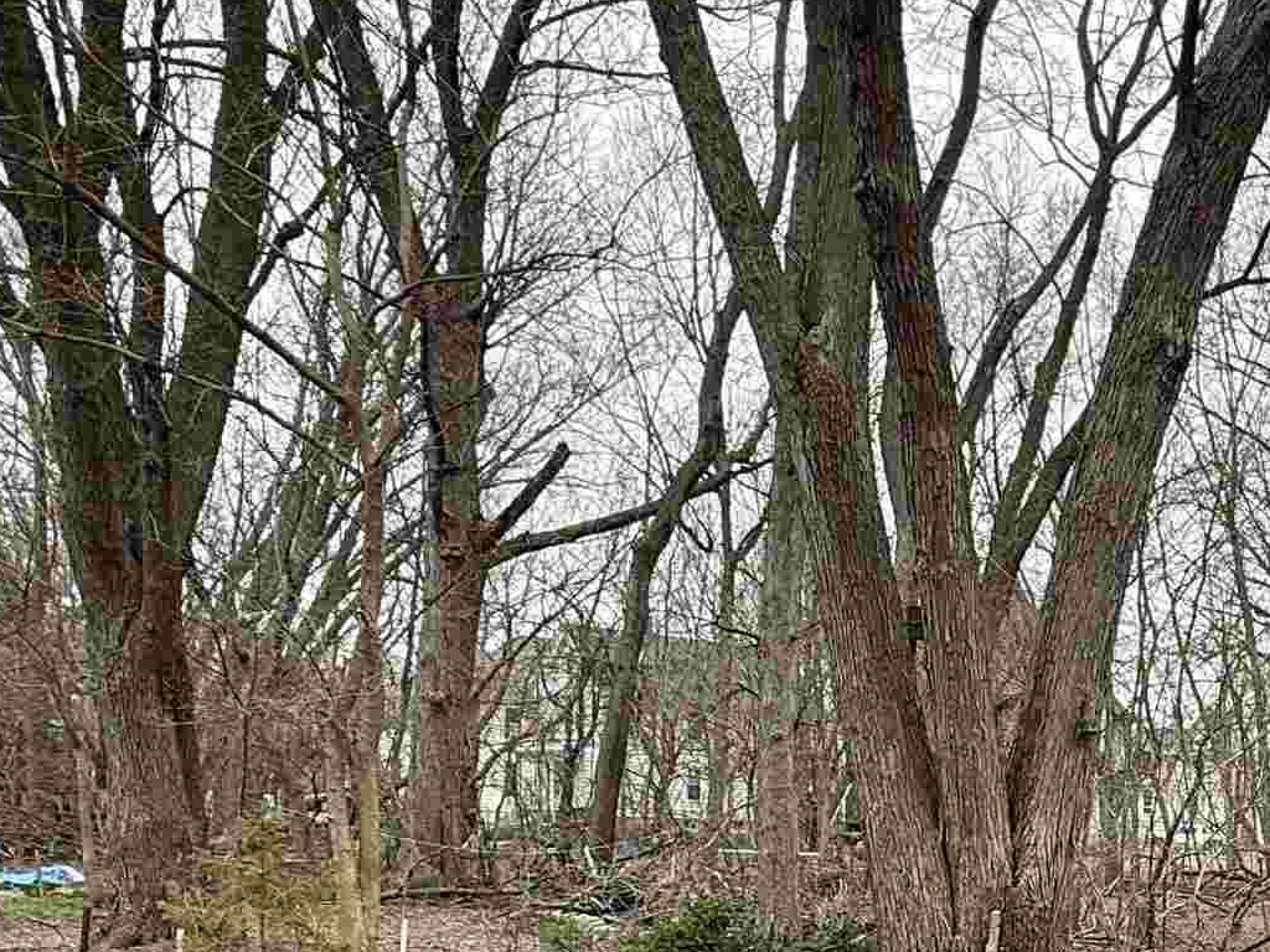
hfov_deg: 40.0
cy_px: 937
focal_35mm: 42
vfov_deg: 31.9
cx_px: 1234
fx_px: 1541
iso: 50
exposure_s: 1/393
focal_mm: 2.22
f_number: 2.2
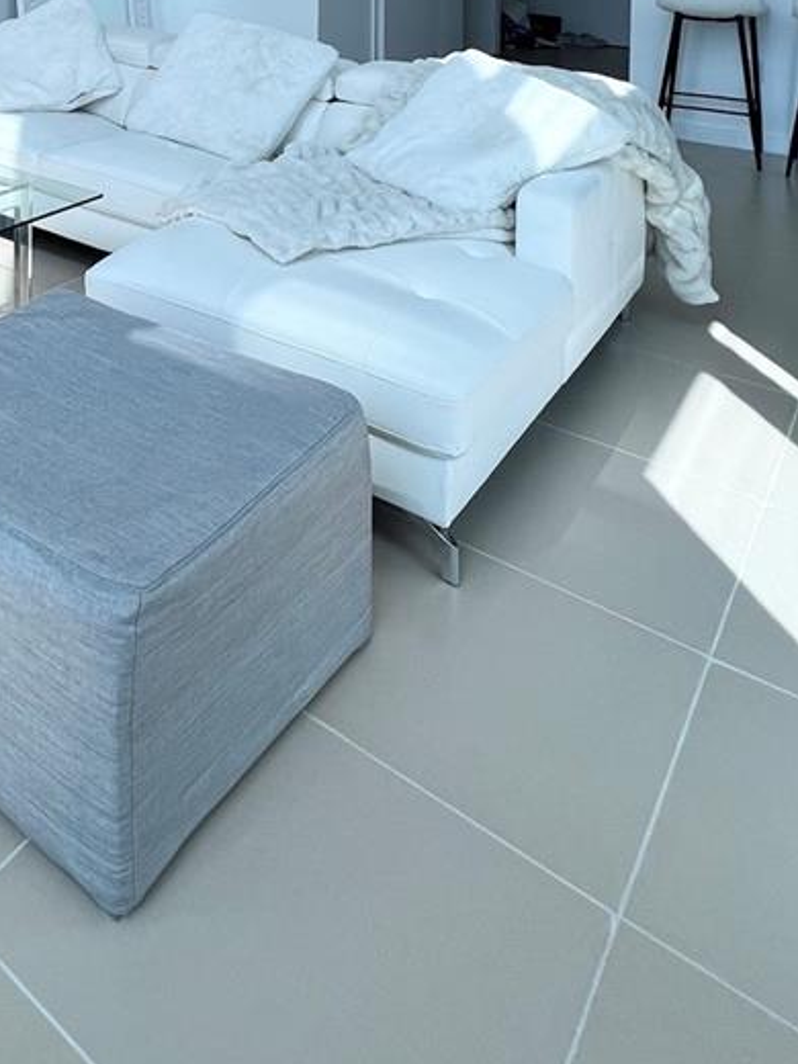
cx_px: -14
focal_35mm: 30
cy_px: -82
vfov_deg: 46.1
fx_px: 922
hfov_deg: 40.5
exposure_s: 1/1024
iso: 32
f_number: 1.8
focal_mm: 1.57
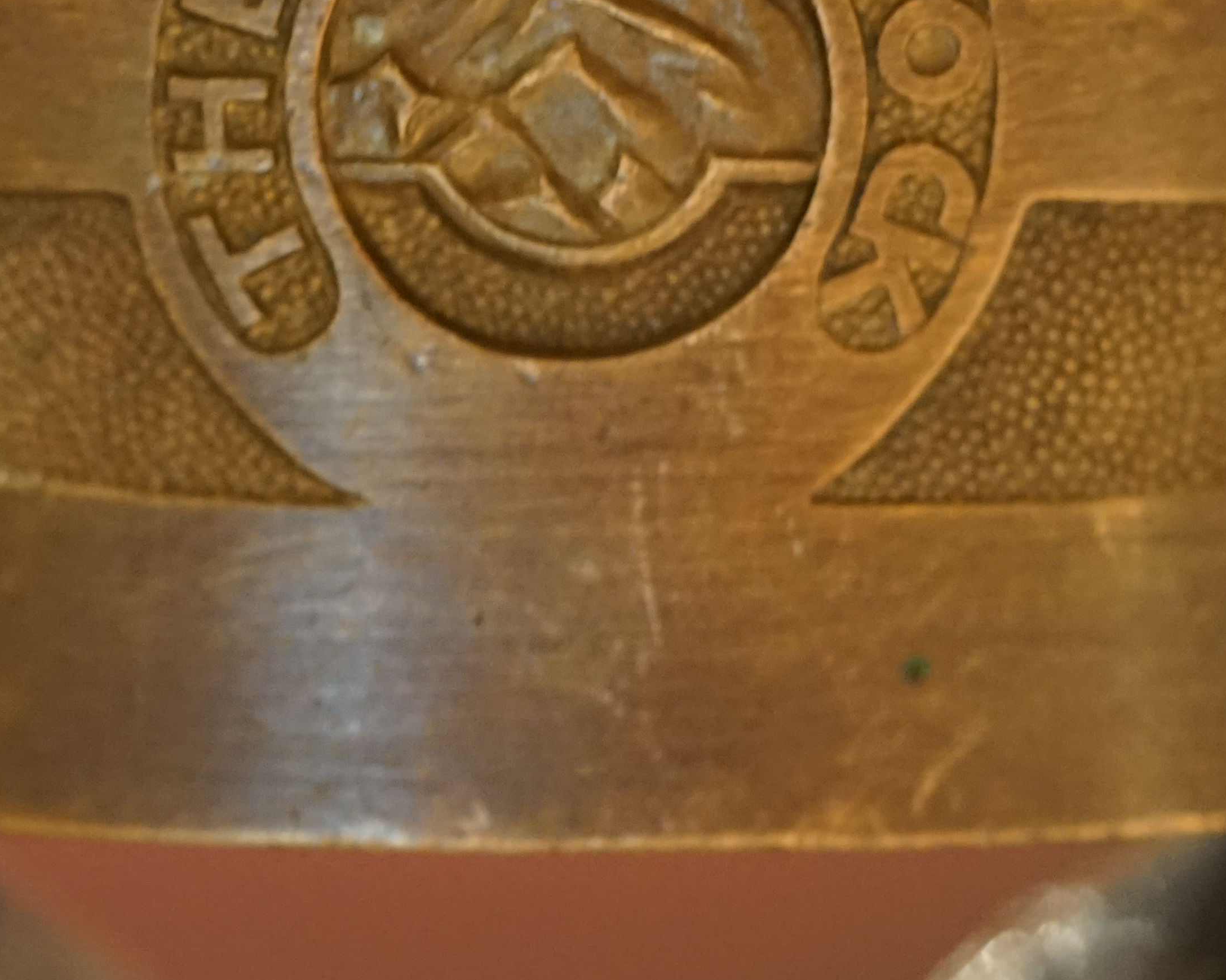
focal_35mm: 233
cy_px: 60
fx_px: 8454
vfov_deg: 6.6
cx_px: 371
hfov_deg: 8.3
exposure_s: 1/100
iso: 4000
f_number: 2.8
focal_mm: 90
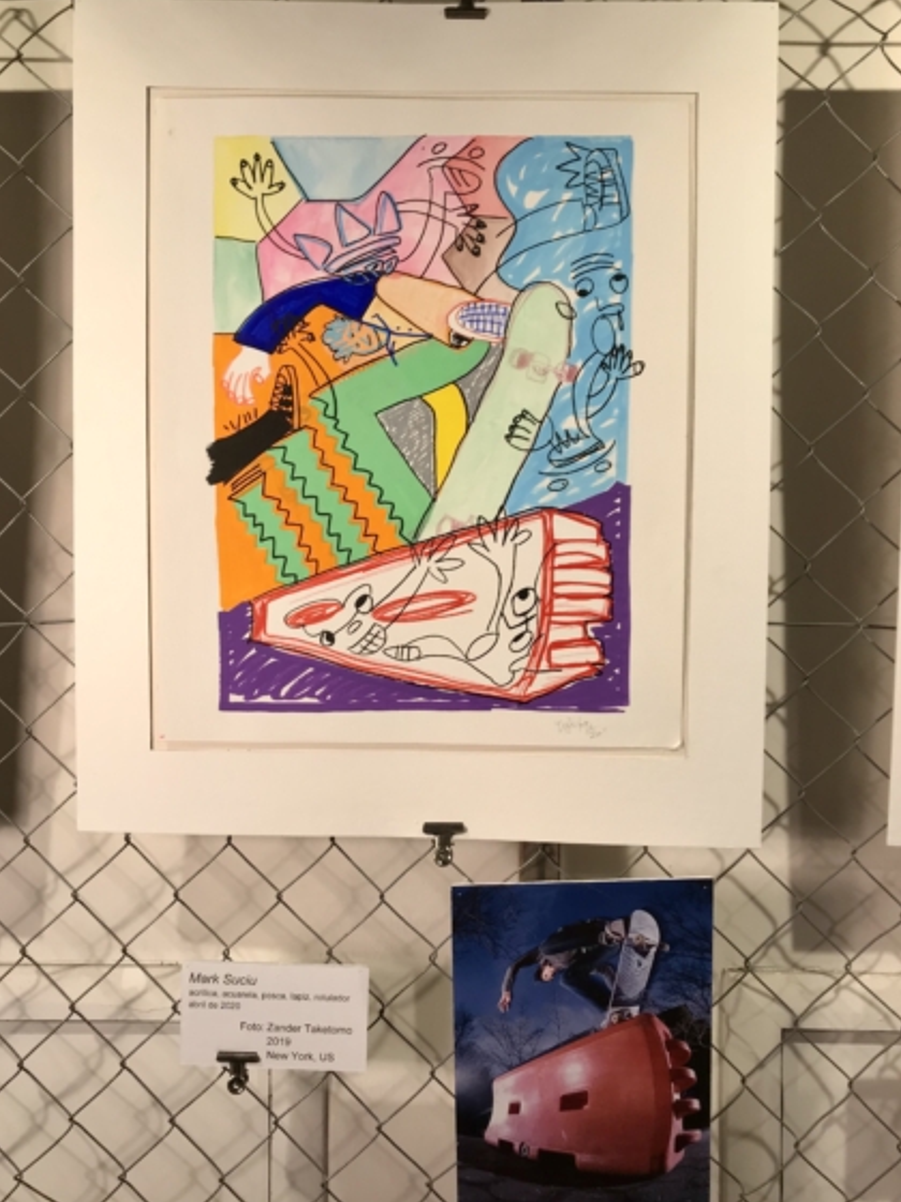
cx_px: 431
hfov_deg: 46.8
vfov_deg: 59.9
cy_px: 625
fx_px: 1041
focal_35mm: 30
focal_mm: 3.99
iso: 25
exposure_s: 1/50
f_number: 1.8
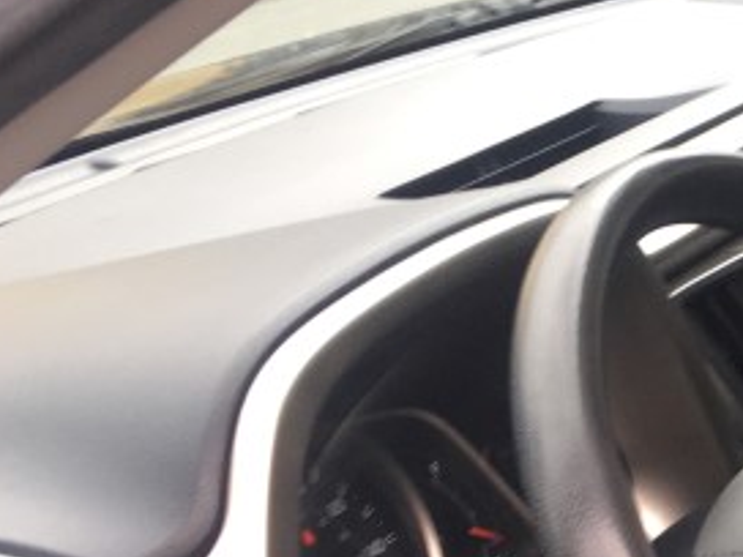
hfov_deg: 15.8
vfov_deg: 13.4
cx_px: 1281
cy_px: 571
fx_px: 2340
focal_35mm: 109
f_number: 2.2
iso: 32
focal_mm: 4.15
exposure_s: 1/60
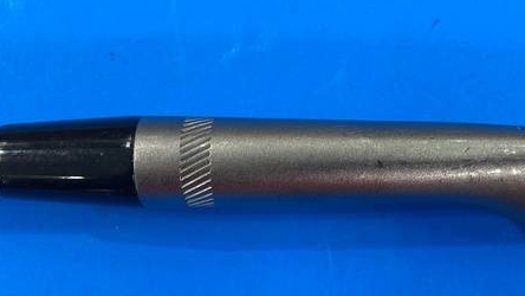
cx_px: 318
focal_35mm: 44
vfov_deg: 26.9
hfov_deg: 46.1
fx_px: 613
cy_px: 204
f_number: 1.8
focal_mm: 3.99
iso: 80
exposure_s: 1/50
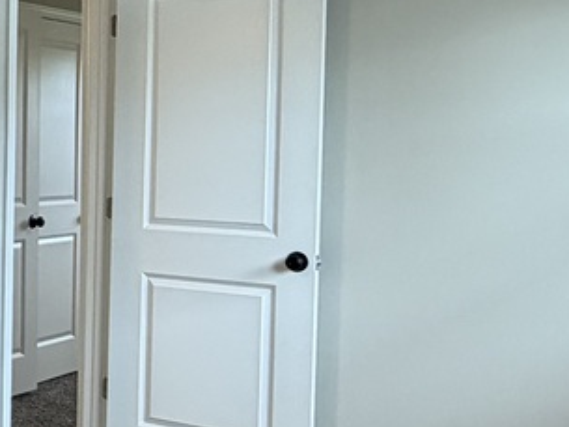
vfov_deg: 22.2
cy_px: 170
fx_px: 1085
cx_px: -229
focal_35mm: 66
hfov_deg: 24.4
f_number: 2.2
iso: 250
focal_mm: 2.22
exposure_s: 1/60
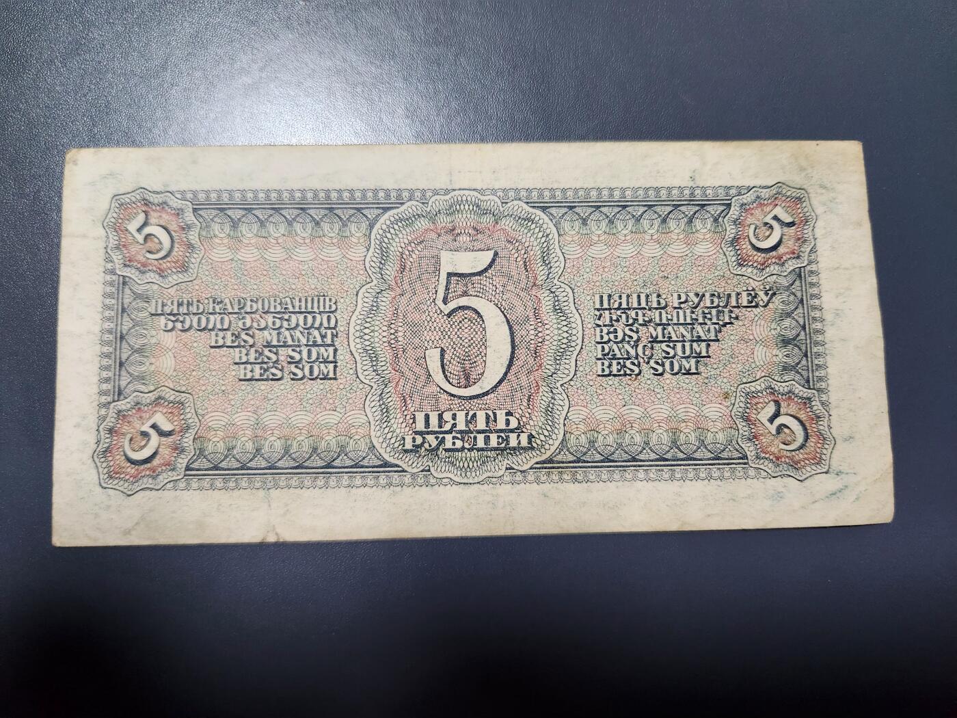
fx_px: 636
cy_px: 359
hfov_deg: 73.9
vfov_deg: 58.9
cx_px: 478
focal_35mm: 23
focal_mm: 5.4
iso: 500
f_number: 1.8
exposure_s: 1/101
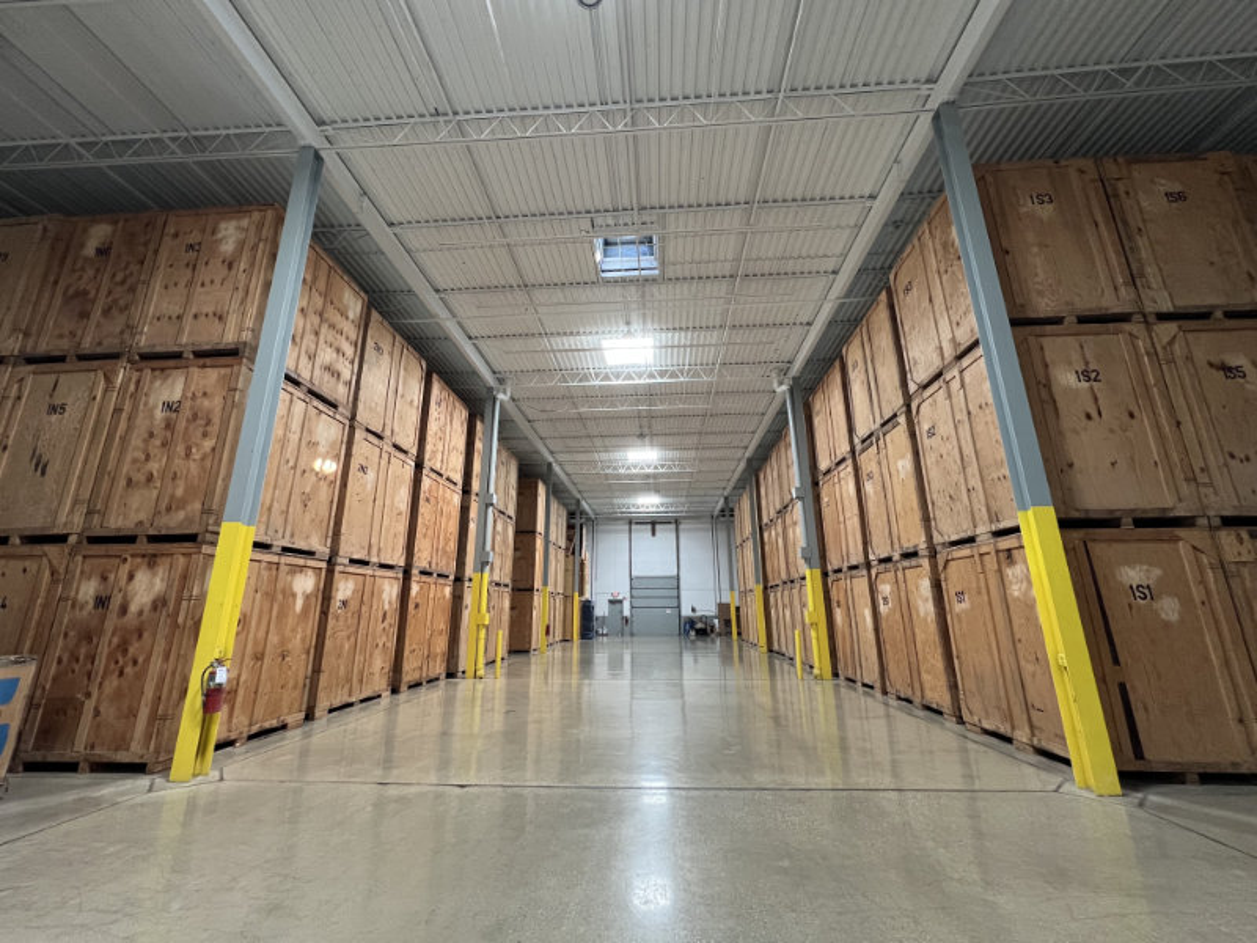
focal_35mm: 13
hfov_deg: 106.2
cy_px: 472
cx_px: 628
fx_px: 472
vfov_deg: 89.9
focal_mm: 1.6
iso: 250
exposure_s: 1/73
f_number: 1.8
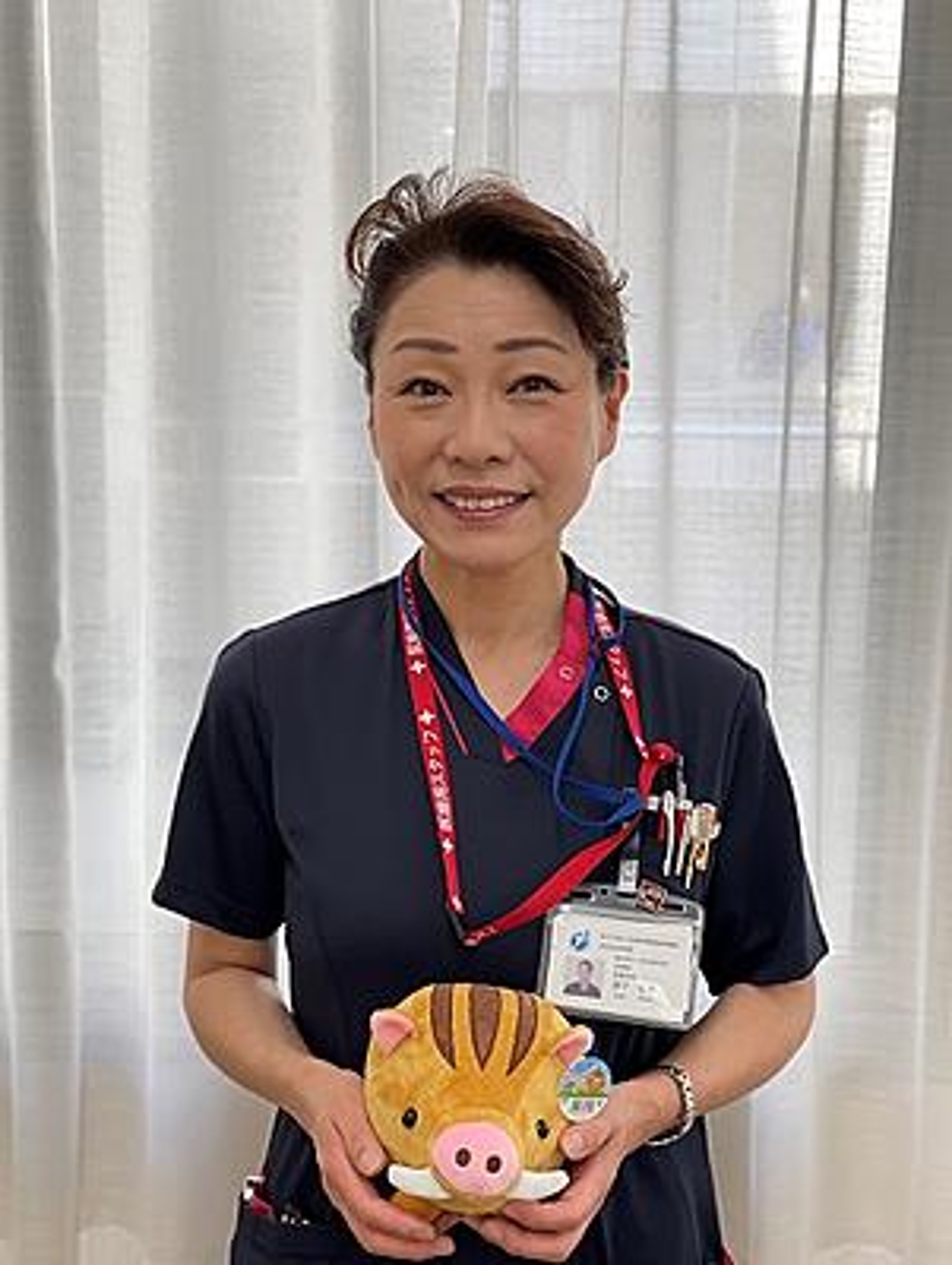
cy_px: 632
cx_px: 476
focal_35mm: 52
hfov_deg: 28.1
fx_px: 1903
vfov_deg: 36.8
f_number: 2
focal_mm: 6
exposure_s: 1/122
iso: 80
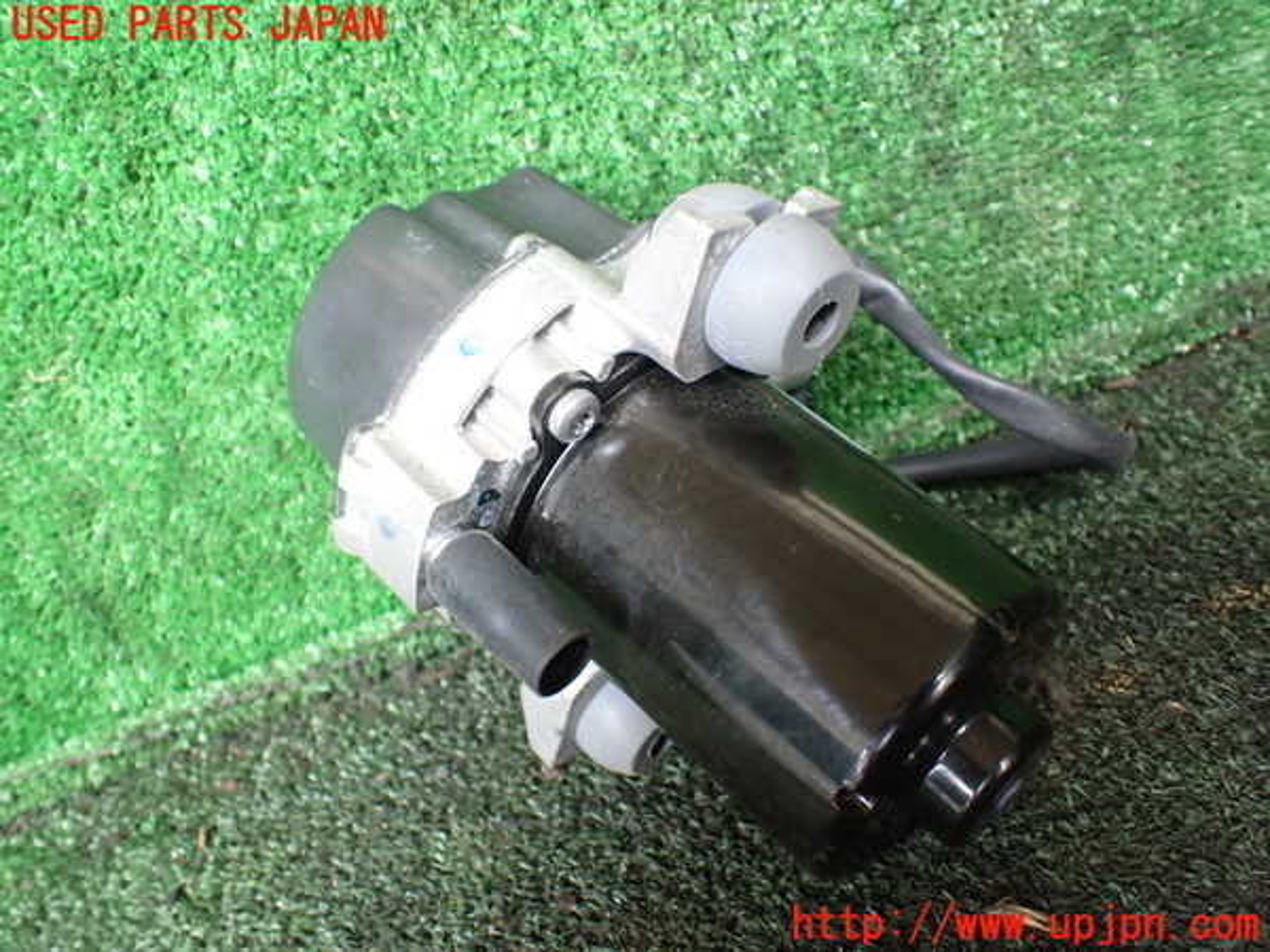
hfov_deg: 60.0
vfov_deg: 46.8
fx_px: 1101
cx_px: 635
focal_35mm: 30
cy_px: 476
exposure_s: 1/60
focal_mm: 5.4
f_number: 2.3
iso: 800
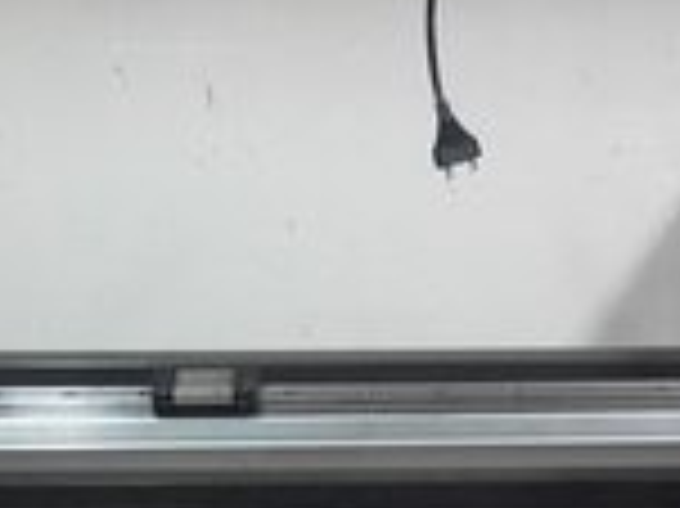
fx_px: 1610
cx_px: 428
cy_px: 562
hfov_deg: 23.8
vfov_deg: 17.4
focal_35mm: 82
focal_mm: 3.31
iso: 110
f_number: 2.2
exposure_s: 1/17
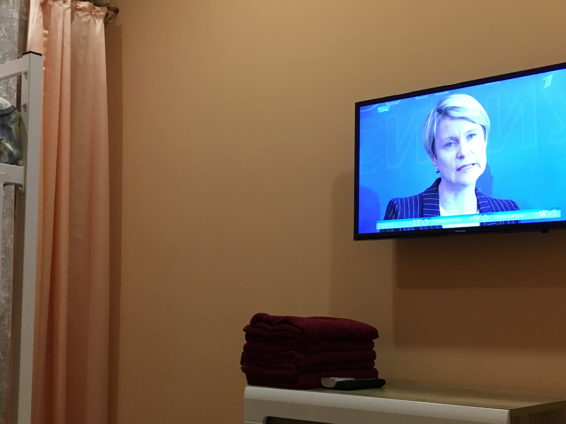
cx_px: 287
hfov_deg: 37.5
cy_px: 261
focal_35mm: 51
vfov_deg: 28.5
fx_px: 834
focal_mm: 4.15
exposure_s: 1/33
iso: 125
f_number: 2.2
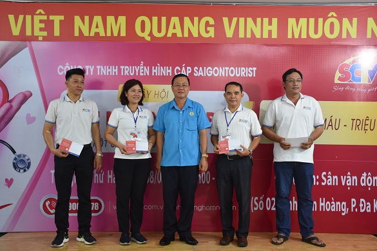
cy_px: 126
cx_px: 191
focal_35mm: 40
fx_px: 419
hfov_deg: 48.5
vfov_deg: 33.4
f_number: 4
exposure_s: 1/60
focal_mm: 26
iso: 800
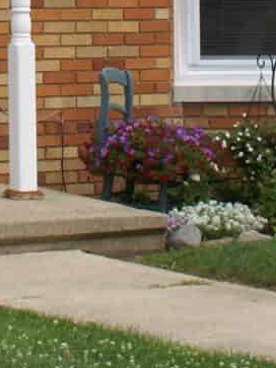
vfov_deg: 8.5
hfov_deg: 6.6
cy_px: -261
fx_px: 2383
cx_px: 5
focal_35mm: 224
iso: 100
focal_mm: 22
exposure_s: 1/80
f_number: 10
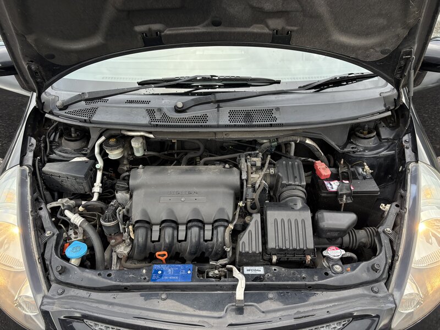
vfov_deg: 53.1
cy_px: 165
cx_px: 220
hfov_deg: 67.3
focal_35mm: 26
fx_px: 330
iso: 100
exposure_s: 1/242
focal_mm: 5.96
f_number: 1.6
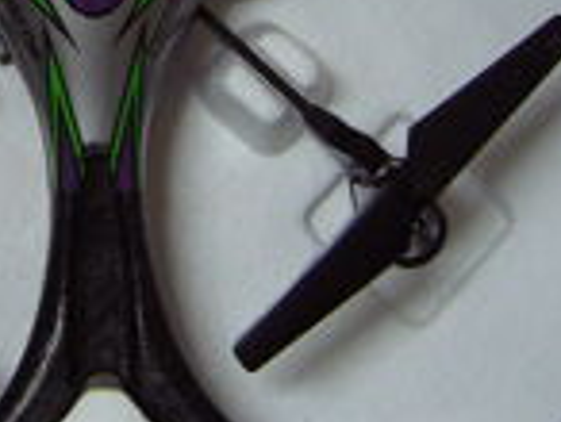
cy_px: -134
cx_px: 27
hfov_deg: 16.8
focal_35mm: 115
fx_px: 1867
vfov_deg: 12.5
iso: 200
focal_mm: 5.8
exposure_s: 1/8
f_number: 2.8
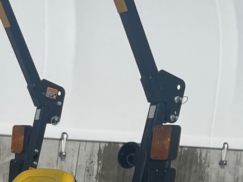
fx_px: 850
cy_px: 323
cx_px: -175
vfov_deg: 11.4
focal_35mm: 121
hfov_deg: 14.6
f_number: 1.6
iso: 40
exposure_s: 1/20408
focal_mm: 4.2
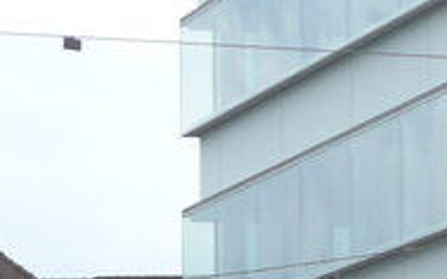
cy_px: 816
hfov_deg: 6.4
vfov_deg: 3.9
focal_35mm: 329
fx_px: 4007
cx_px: 210
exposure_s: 1/250
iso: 125
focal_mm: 10.1
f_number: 3.2
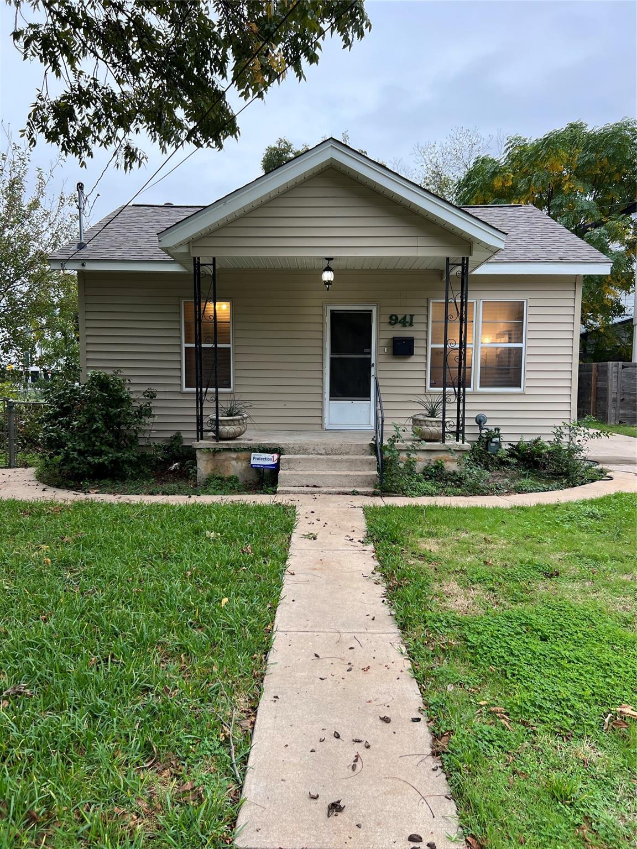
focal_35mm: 26
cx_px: 318
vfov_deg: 67.3
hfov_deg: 53.1
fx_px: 638
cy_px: 424
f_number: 1.5
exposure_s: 1/121
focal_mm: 5.7
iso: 50
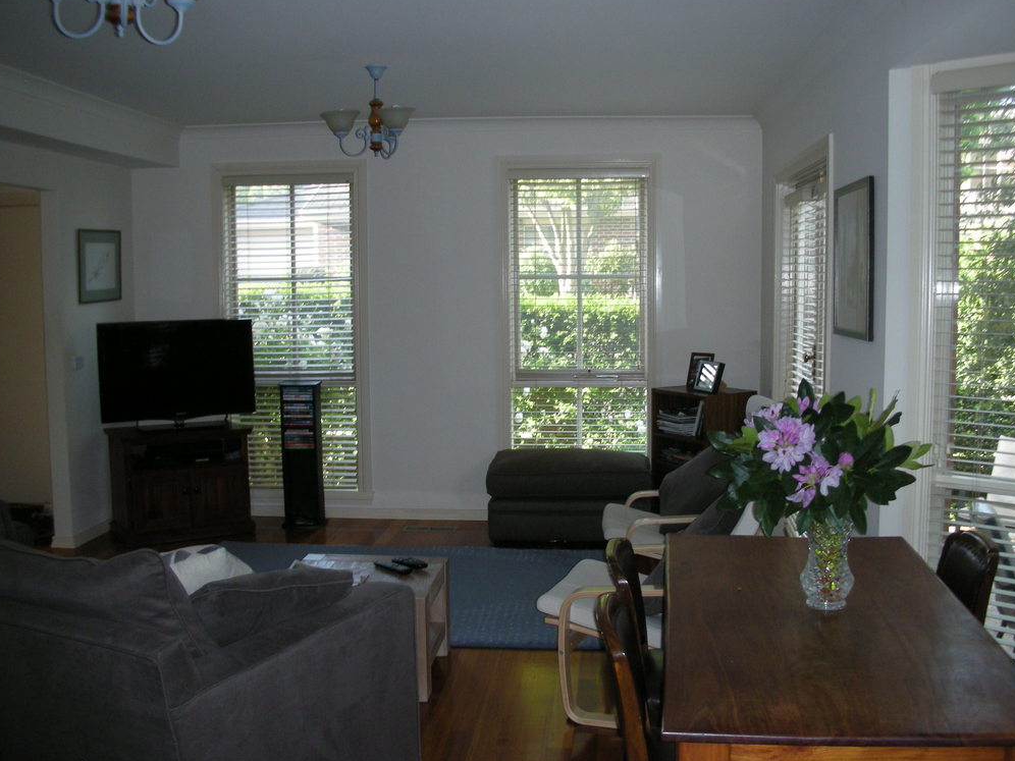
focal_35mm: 36
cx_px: 505
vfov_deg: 39.7
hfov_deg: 51.4
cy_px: 379
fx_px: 1056
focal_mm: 5.8
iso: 122
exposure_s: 1/60
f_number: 2.8
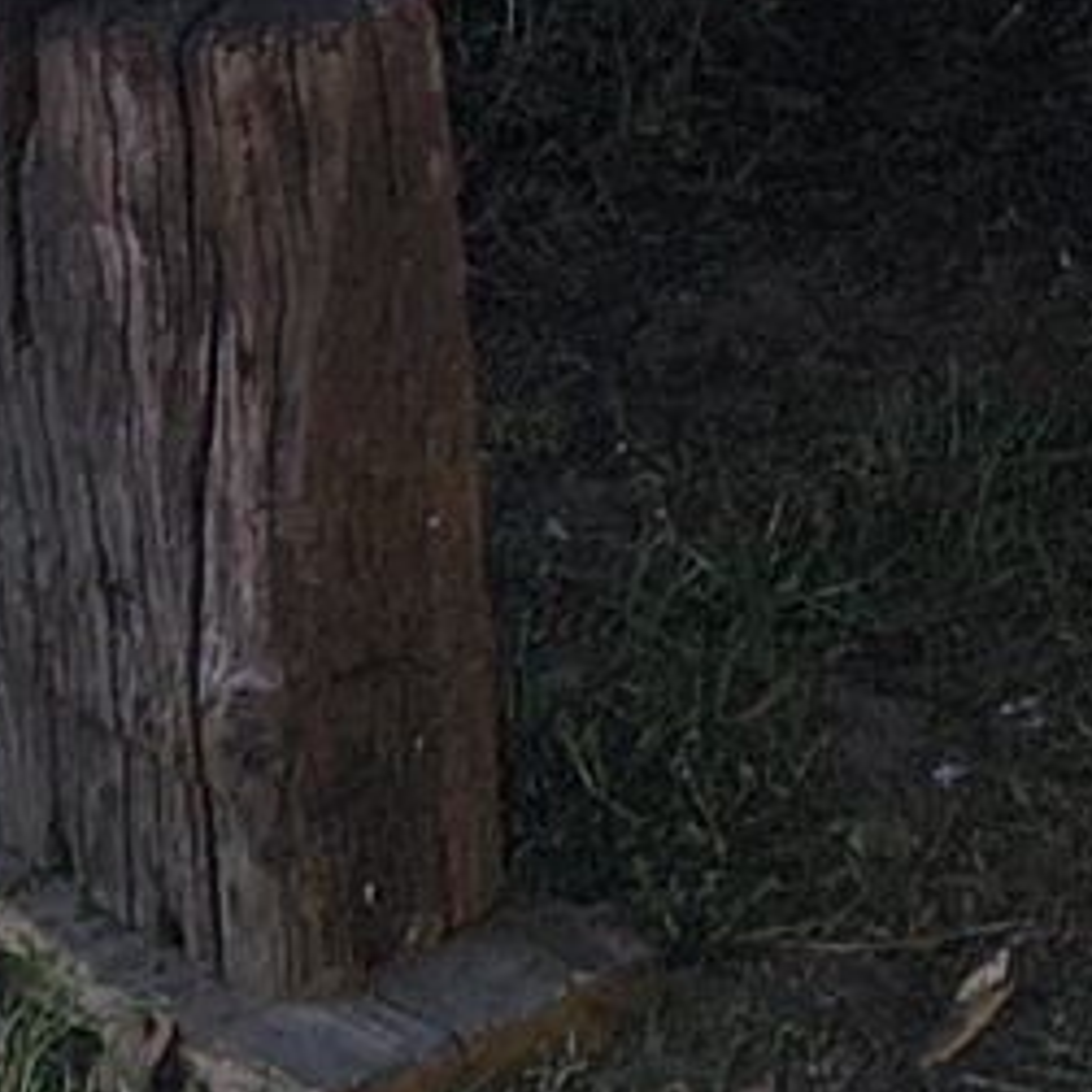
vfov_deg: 7.2
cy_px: -2206
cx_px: 1466
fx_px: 7709
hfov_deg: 8.0
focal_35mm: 216
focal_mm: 5.56
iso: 100
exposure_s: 1/1256
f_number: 1.8
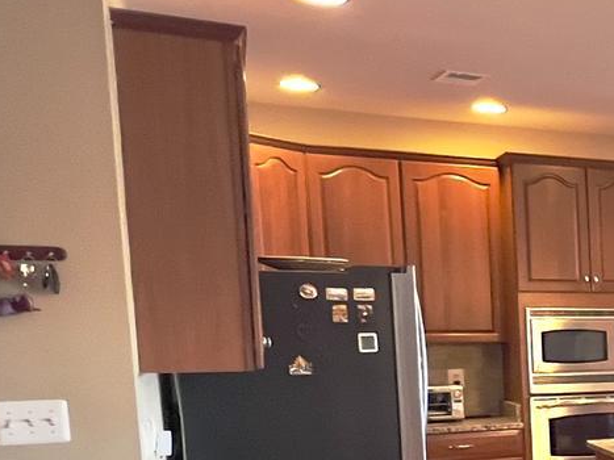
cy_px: 428
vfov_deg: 24.8
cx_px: 1016
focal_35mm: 57
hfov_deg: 23.5
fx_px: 1011
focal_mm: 1.57
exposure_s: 1/60
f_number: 1.8
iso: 200
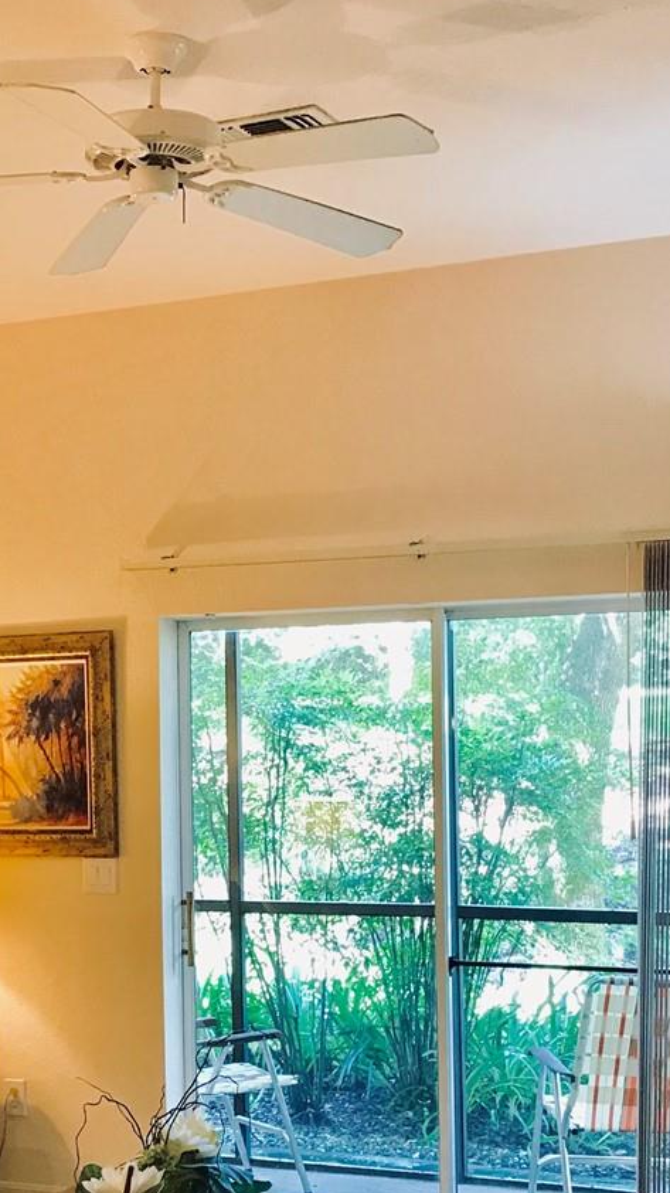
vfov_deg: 35.7
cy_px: 782
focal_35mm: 58
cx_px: 125
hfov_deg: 20.5
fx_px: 1834
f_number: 1.8
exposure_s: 1/17
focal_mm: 3.99
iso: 40
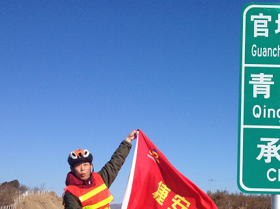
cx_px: 234
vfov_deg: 22.7
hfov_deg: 29.4
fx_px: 518
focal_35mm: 64
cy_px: 155
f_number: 2.4
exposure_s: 1/2632
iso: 64
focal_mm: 4.28
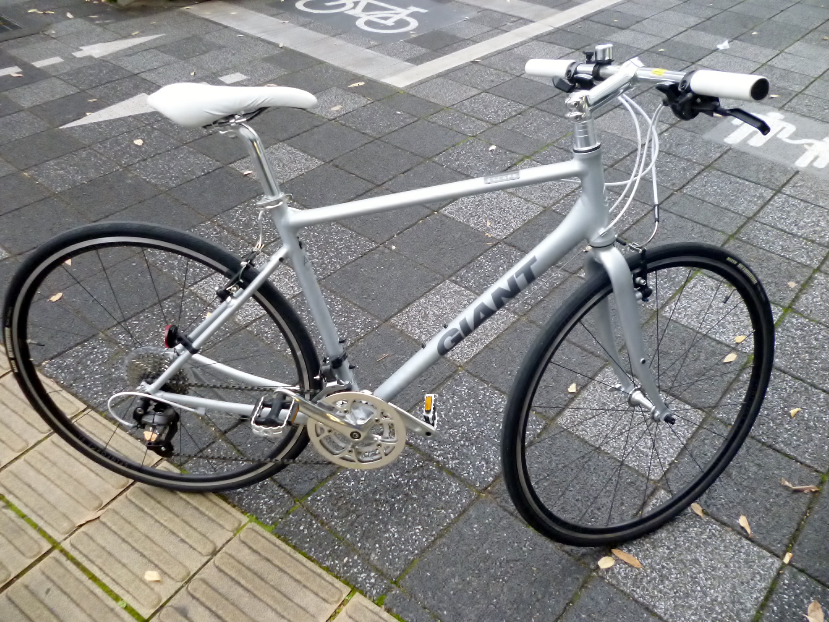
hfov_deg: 63.4
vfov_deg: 49.7
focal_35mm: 28
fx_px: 671
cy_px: 311
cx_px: 414
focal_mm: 5
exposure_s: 1/60
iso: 320
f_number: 3.1
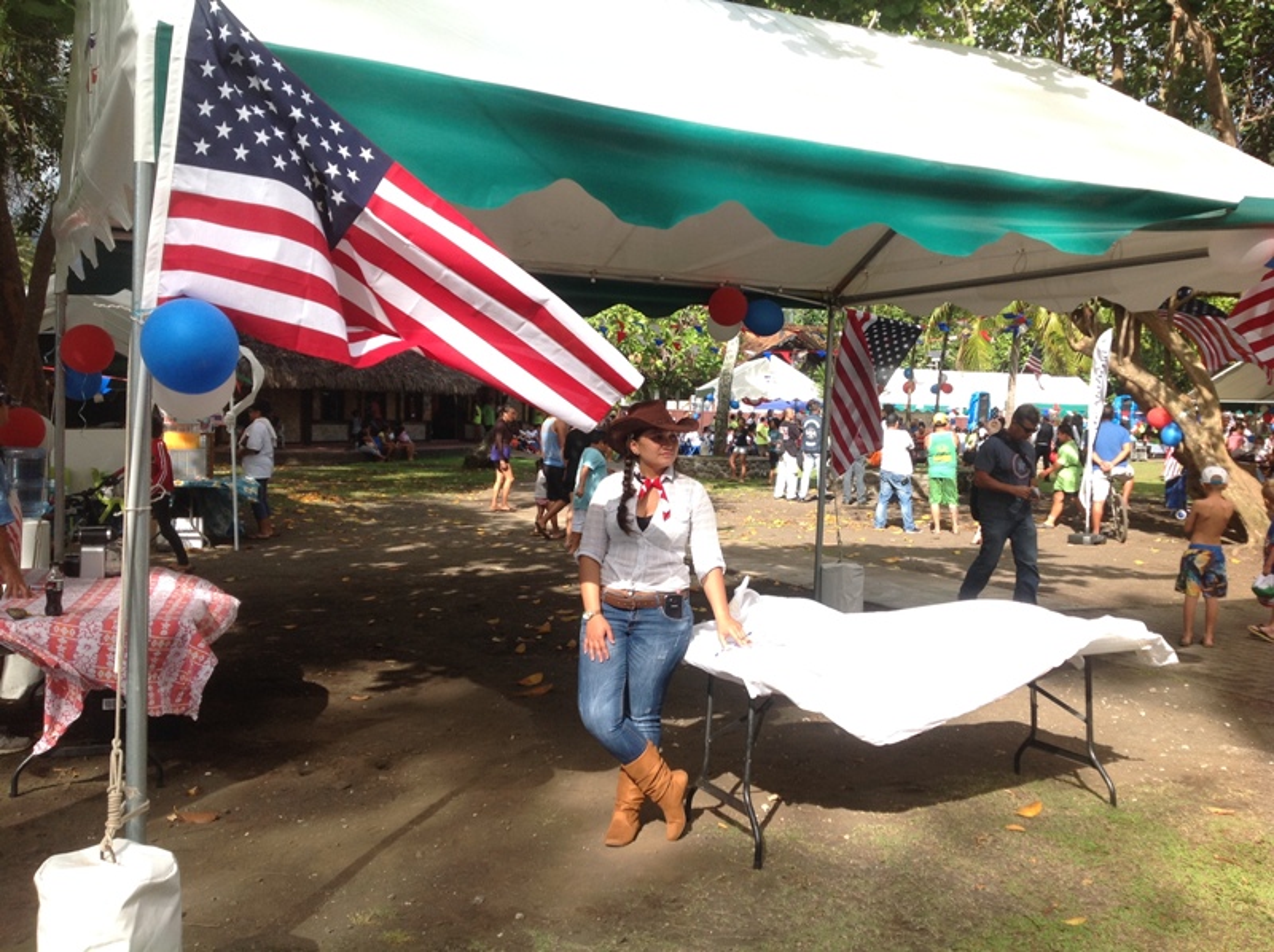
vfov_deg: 40.6
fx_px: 1287
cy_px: 476
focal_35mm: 35
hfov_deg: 52.7
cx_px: 637
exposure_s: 1/657
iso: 50
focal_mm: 4.28
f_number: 2.4
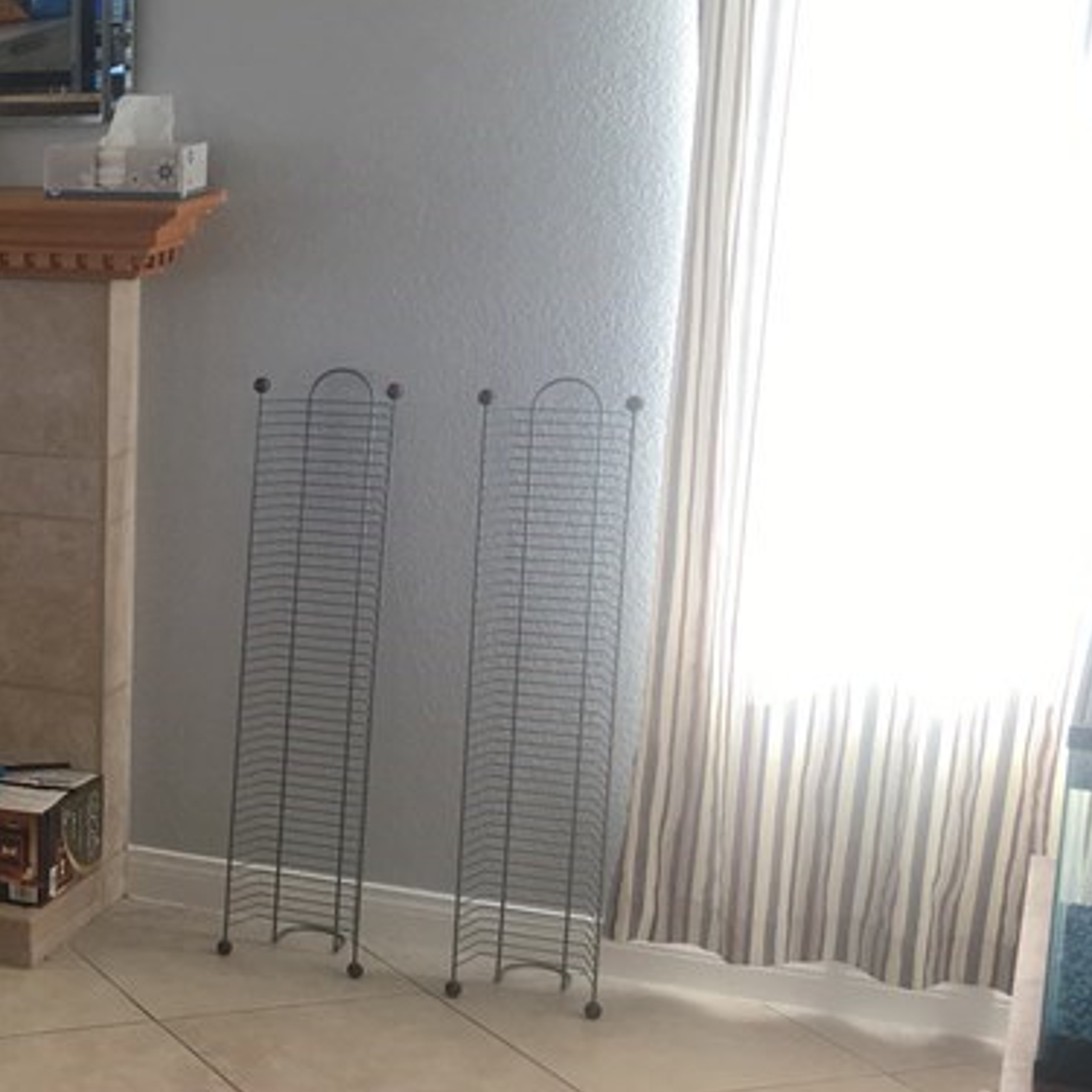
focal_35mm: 70
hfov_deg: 21.9
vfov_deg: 24.6
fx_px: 2498
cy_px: 626
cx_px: -376
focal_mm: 4.15
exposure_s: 1/60
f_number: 2.2
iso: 32
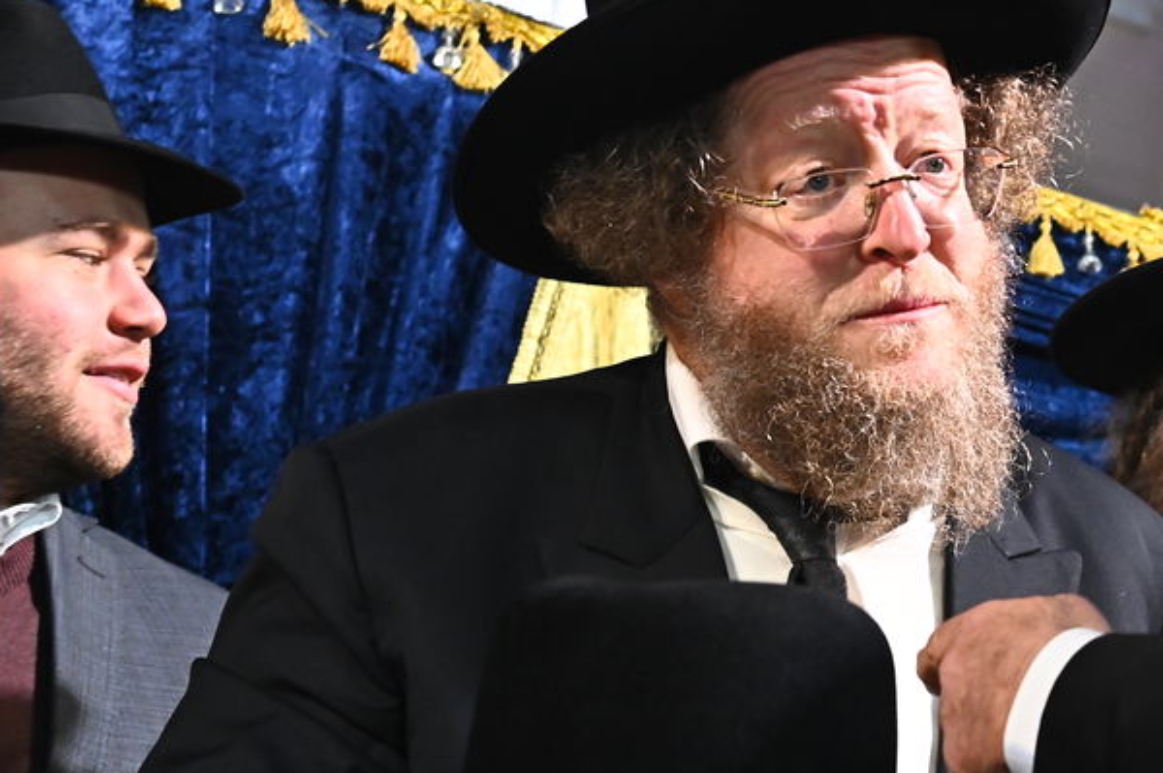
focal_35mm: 112
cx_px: 1186
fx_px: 3615
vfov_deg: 12.2
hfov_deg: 17.8
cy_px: 232
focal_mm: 48
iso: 3200
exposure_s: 1/200
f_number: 5.6
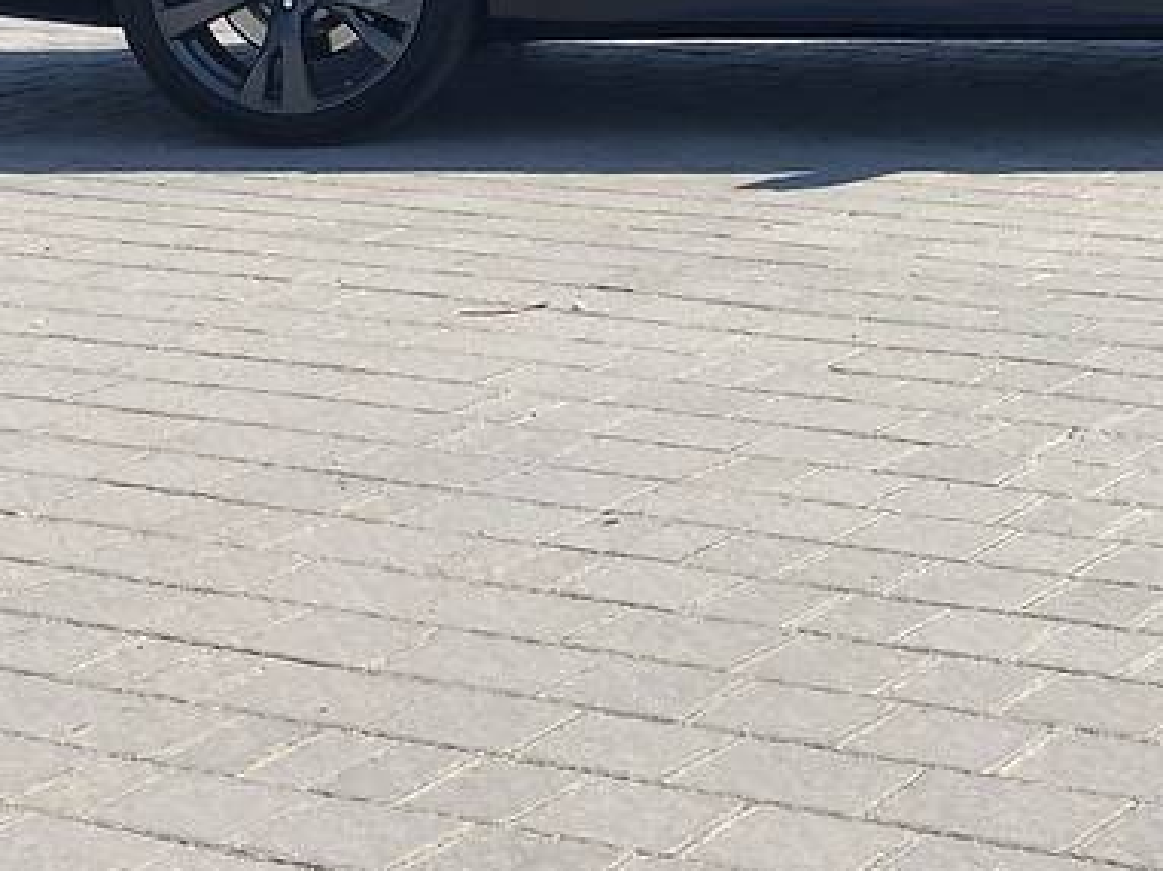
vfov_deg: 13.4
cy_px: 3
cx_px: 974
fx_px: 3660
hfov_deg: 17.9
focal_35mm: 109
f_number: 2.4
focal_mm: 6
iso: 16
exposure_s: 1/676
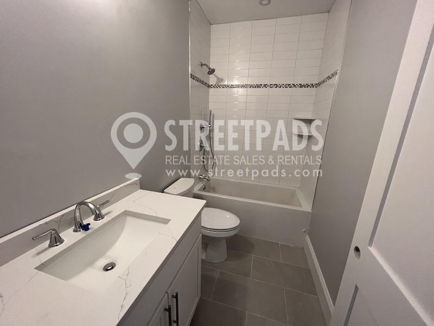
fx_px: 163
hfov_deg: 106.2
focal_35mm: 13
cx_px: 217
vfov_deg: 89.9
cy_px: 163
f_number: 1.8
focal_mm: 1.57
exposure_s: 1/120
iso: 250
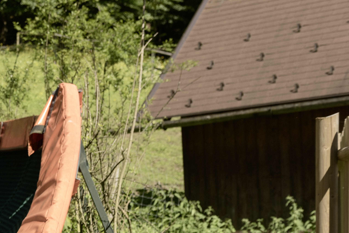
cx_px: -150
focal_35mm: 110
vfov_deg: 12.3
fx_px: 1067
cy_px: 244
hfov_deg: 17.1
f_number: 5.6
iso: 400
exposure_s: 1/800
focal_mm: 38
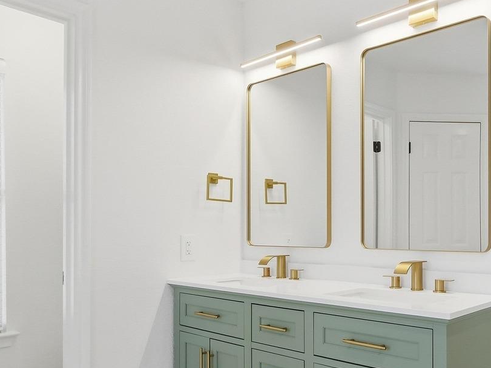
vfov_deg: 41.5
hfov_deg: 52.4
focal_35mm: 34
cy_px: 225
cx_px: 344
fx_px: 482
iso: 800
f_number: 8
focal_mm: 14
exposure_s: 1/1250
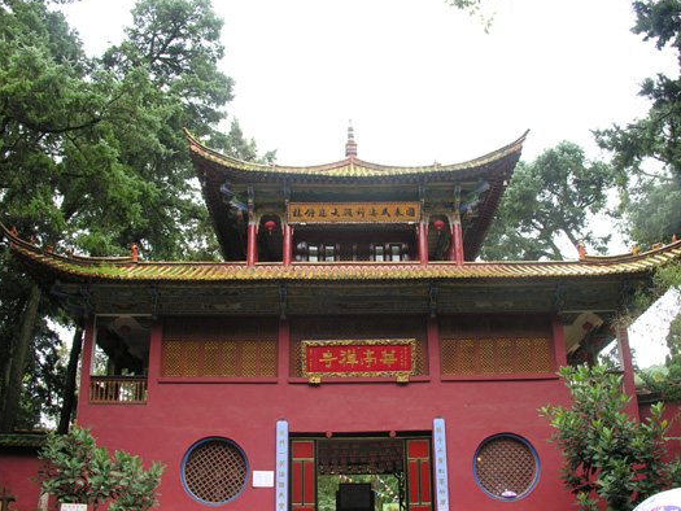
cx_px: 354
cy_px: 285
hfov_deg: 46.8
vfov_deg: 35.9
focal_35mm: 40
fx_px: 787
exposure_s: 1/76
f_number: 3.6
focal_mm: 8.9
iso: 50
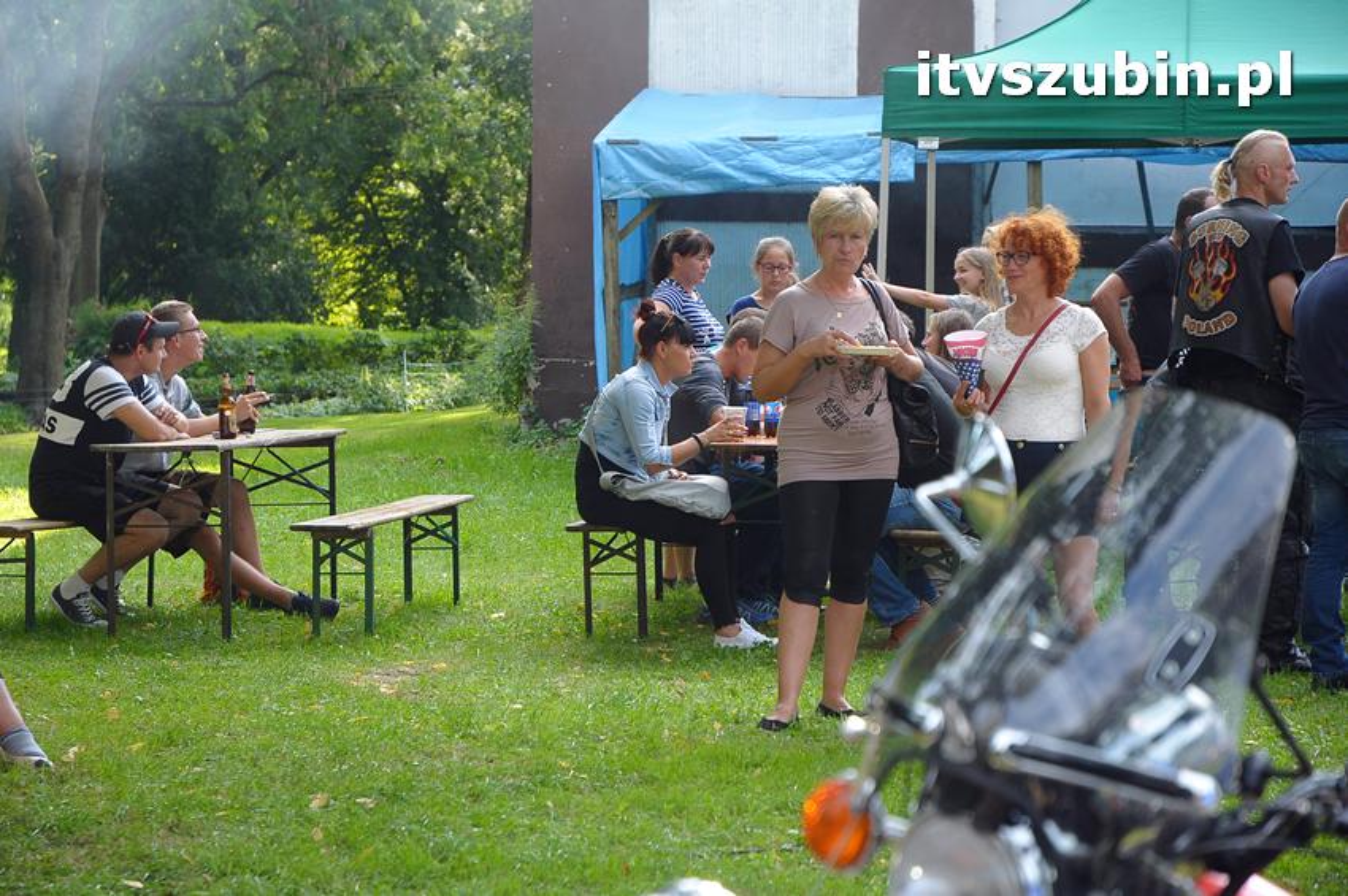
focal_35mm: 105
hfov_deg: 19.5
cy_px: 448
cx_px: 674
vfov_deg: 13.0
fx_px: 3928
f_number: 5
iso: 640
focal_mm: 70
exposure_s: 1/400
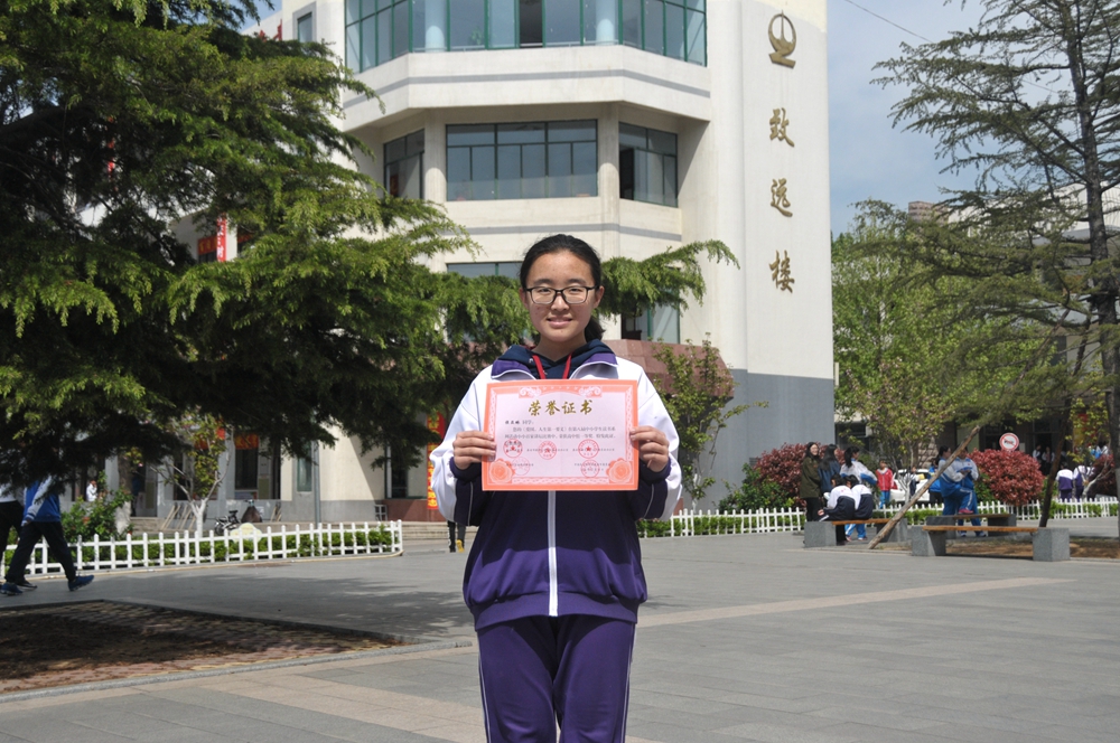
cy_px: 372
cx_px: 560
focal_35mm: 44
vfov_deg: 30.8
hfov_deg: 45.0
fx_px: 1352
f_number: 5.6
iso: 320
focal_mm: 29
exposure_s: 1/3200
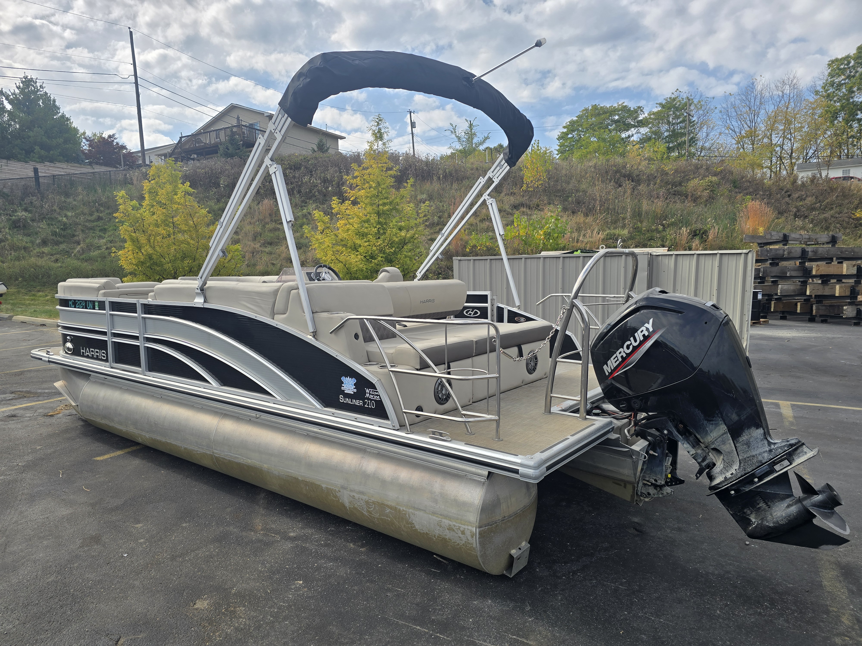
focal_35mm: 23
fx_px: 573
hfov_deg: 73.9
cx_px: 431
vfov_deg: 58.9
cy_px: 323
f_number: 1.7
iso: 12
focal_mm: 6.3
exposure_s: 1/900
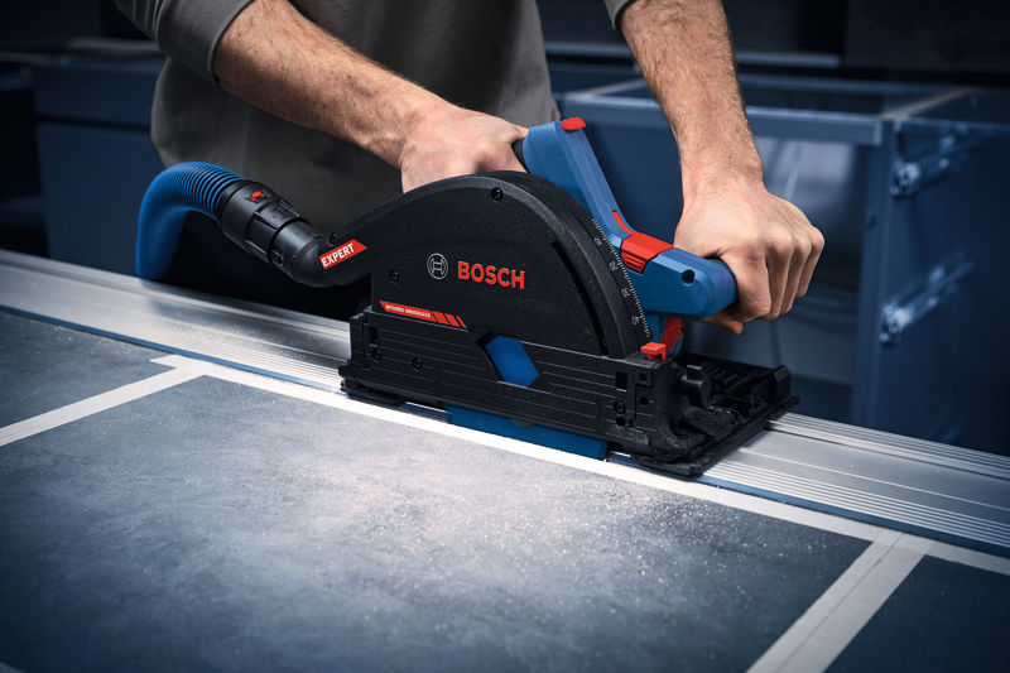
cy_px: 336
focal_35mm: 47
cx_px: 505
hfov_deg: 41.9
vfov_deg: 28.6
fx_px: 1318
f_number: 5
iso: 800
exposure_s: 1/125
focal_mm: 47
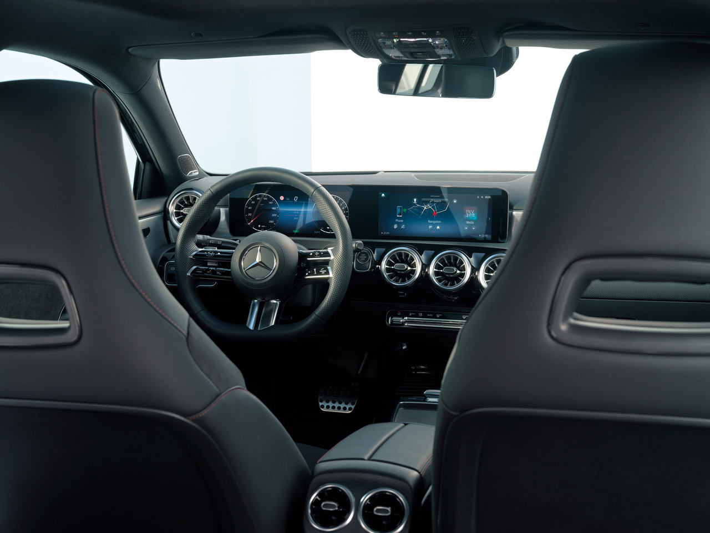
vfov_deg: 28.6
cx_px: 355
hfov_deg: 37.5
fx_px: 1046
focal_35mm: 51
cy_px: 266
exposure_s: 1/80
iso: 1000
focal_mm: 64
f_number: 11
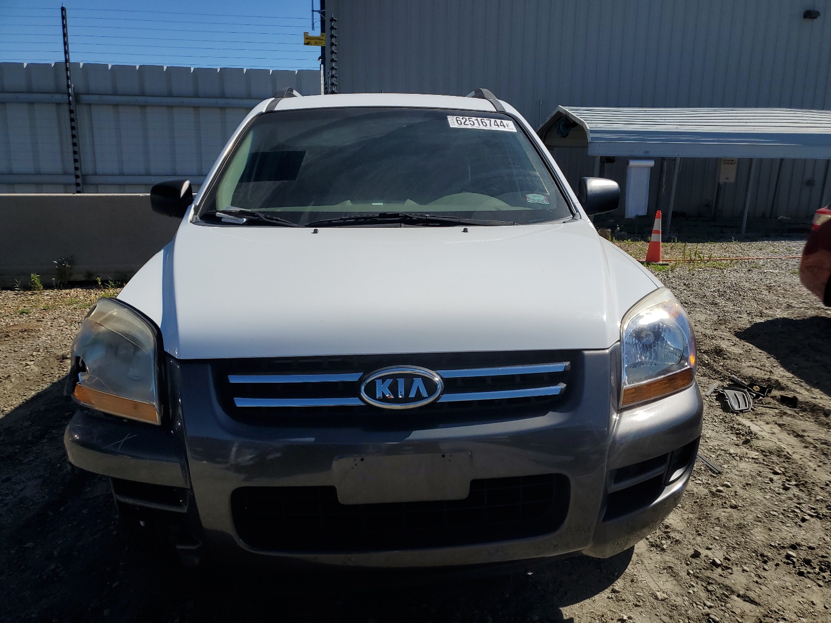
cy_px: 312
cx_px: 416
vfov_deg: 53.1
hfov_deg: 67.3
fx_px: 624
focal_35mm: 26
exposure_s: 1/10000
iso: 50
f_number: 1.5
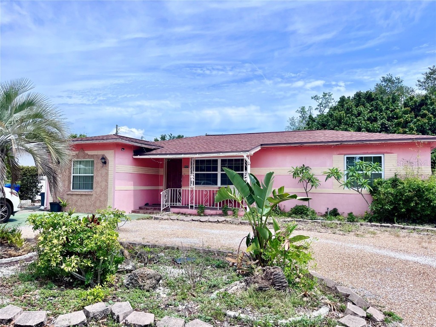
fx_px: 327
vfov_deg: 53.1
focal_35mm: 26
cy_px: 164
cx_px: 218
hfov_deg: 67.3
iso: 50
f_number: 1.6
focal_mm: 5.1
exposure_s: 1/4484
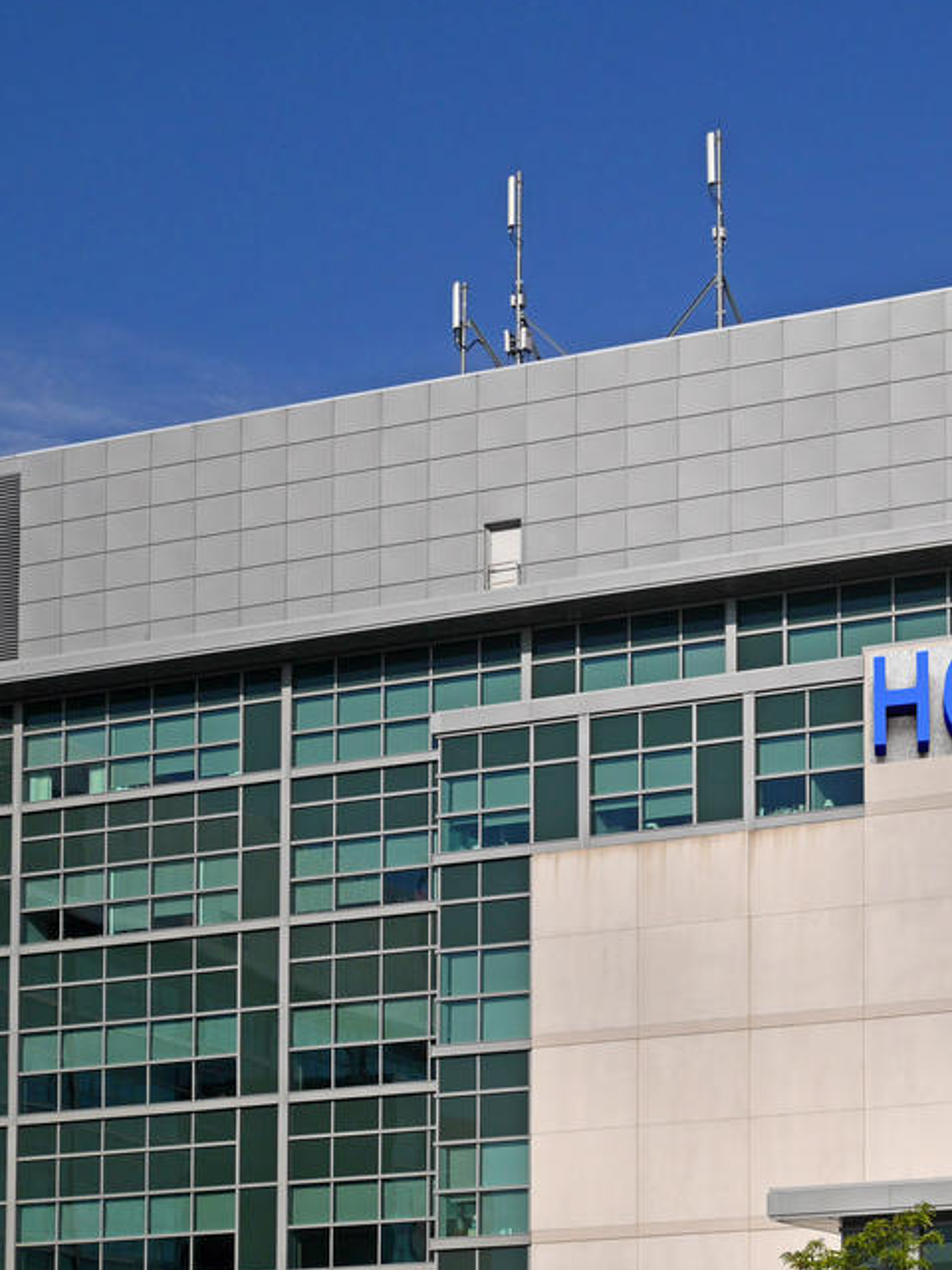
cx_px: 944
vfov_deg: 19.6
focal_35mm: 100
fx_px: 3667
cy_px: 735
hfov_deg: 14.6
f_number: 6.3
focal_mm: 32
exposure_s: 1/2500
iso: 200
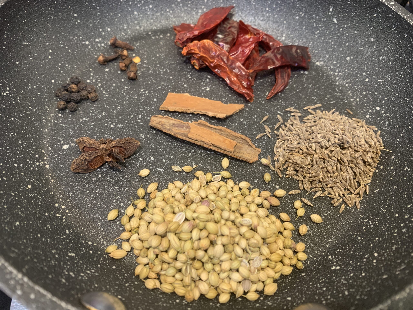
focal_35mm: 26
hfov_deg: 67.3
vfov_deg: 53.1
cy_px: 155
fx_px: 310
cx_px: 206
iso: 250
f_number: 1.8
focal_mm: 4.25
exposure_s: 1/33
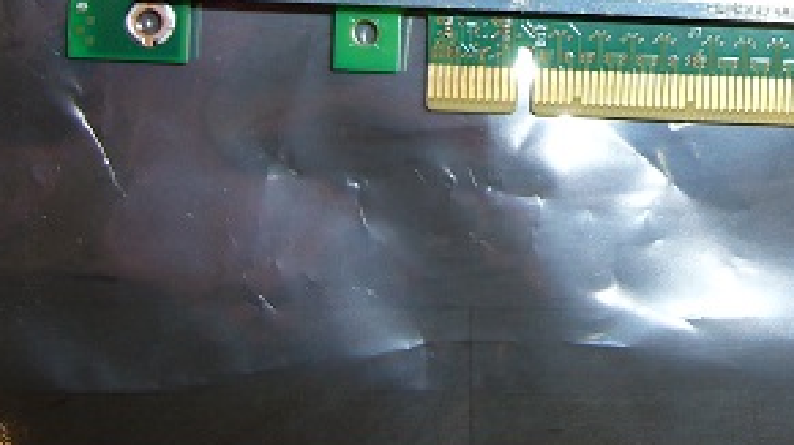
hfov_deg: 24.5
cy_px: -139
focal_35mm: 84
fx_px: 1767
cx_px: 742
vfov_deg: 13.8
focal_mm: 5.8
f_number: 2.8
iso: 80
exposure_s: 1/30
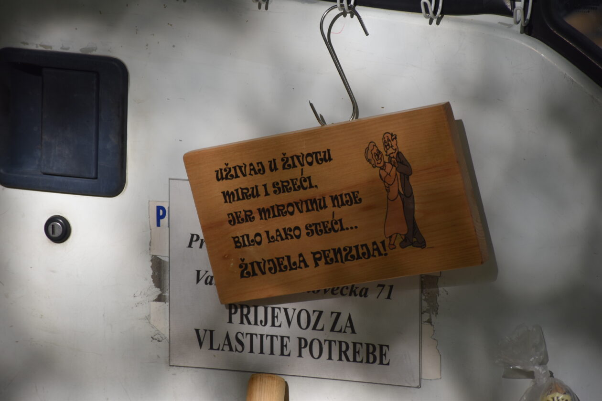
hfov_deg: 9.8
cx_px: 301
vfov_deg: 6.5
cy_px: 200
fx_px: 3511
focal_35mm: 210
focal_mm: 140
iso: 200
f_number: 5.6
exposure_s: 1/500
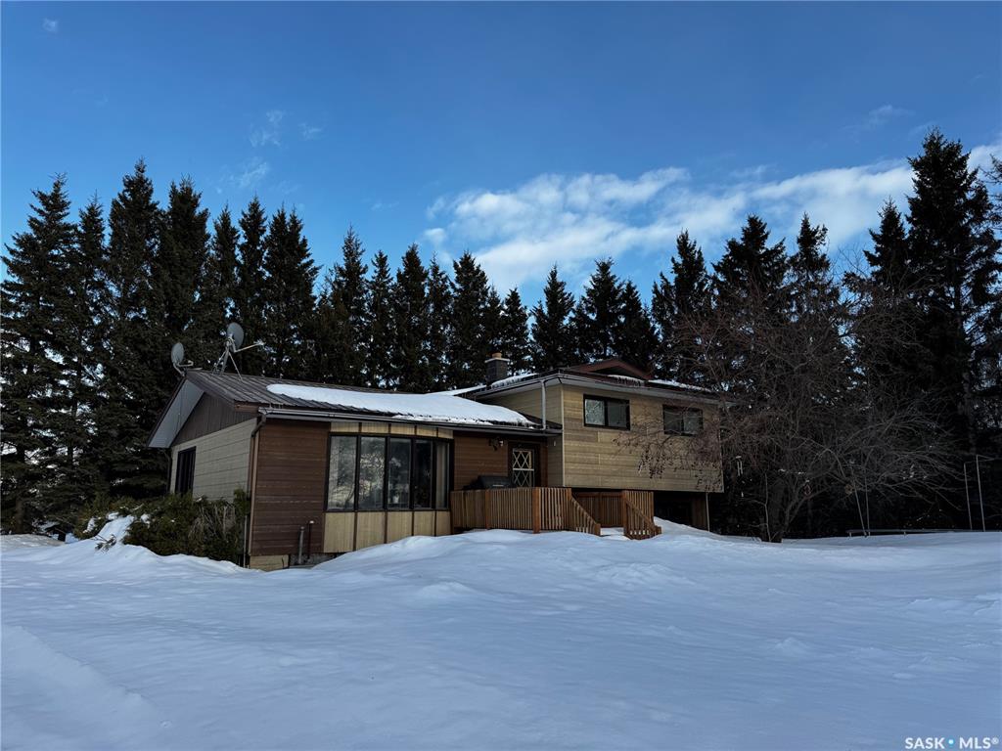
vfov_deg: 56.8
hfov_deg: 71.6
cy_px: 376
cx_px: 501
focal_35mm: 24
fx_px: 695
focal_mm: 6.76
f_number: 1.78
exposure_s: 1/2833
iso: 80
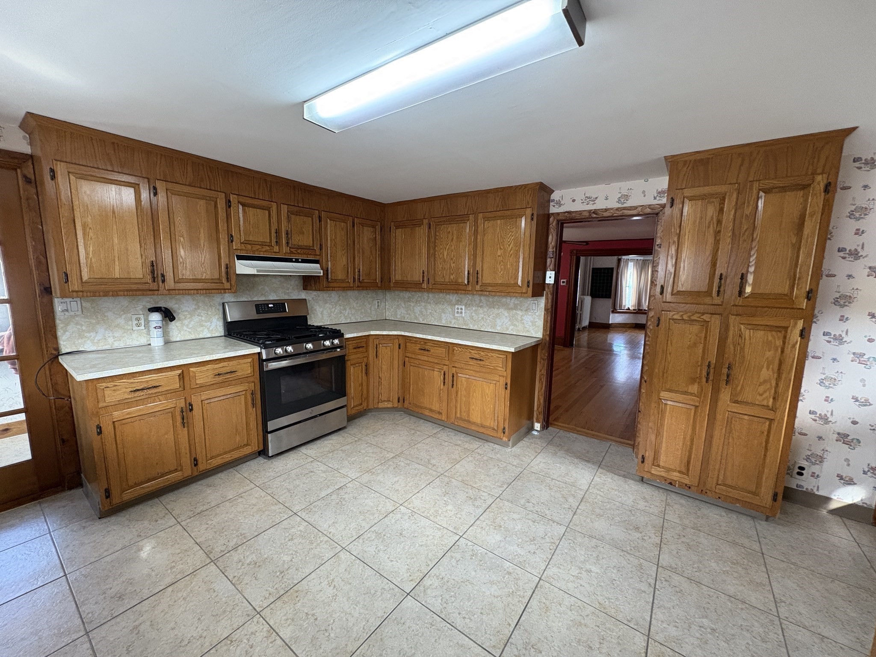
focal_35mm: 14
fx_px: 354
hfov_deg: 102.1
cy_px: 328
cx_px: 438
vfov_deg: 85.7
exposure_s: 1/60
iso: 400
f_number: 2.2
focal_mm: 2.22
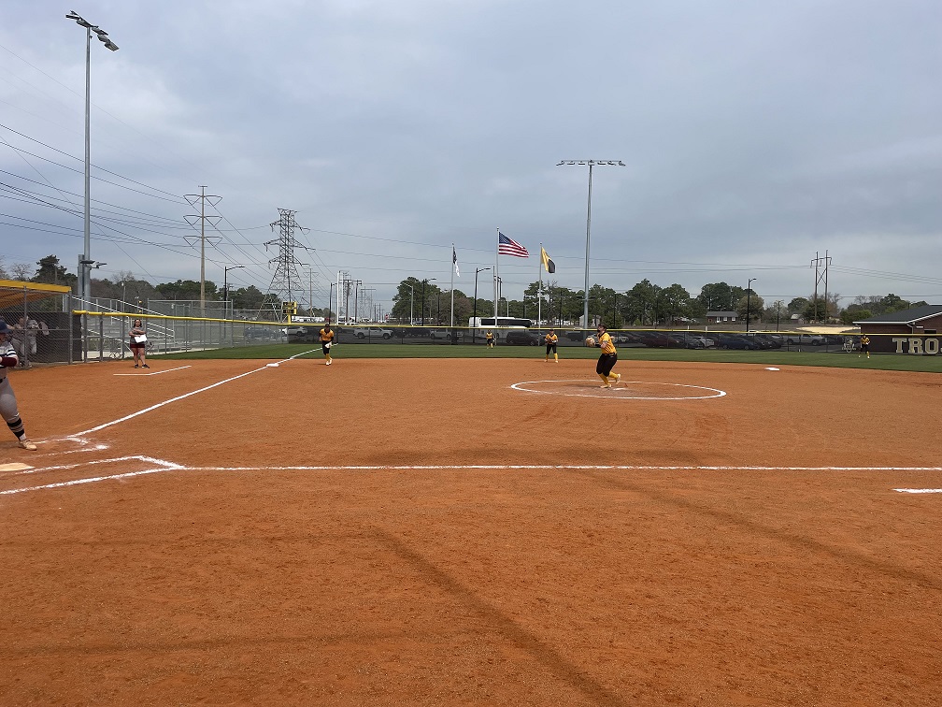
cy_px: 354
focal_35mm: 26
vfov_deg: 53.1
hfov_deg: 67.3
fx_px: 708
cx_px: 471
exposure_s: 1/5051
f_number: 1.6
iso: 32
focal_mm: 4.2
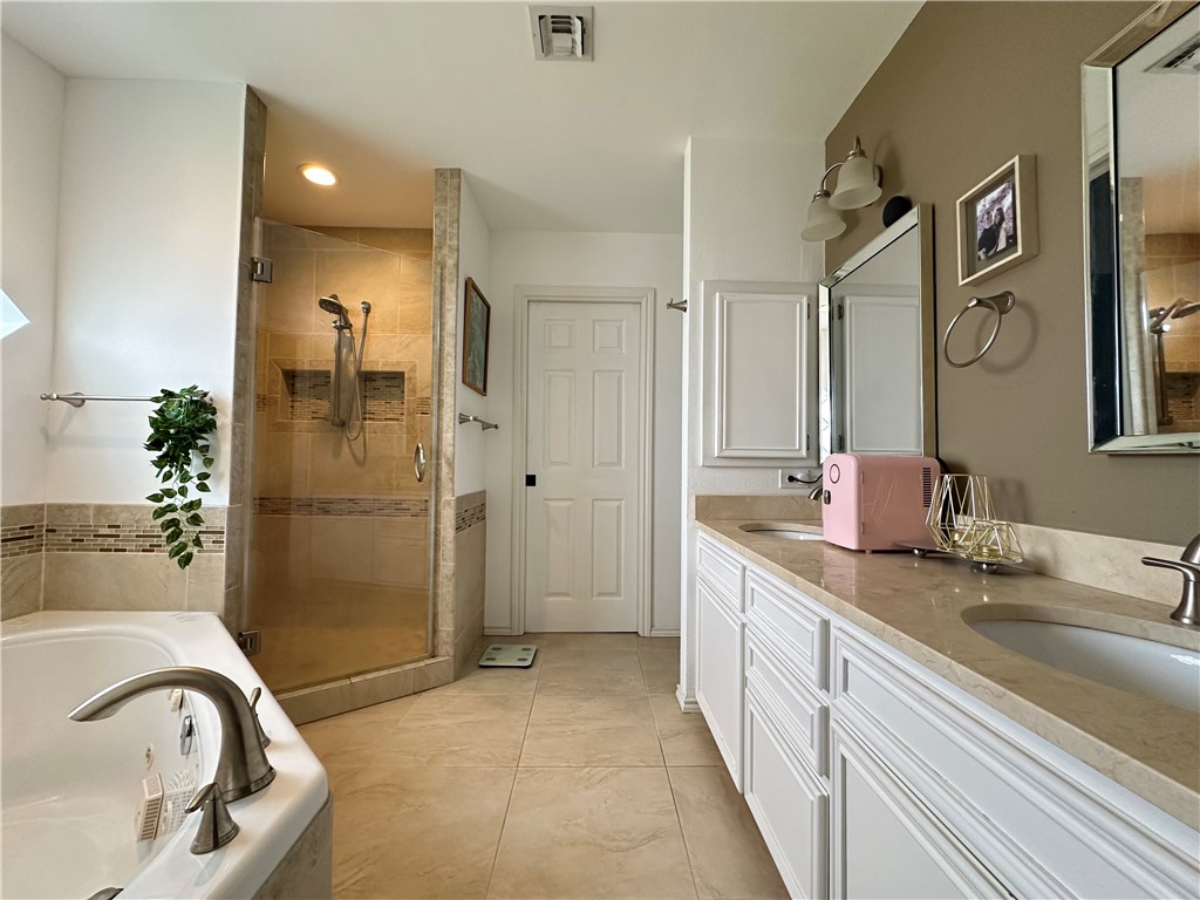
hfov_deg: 102.1
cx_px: 600
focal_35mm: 14
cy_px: 450
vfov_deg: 85.7
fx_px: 485
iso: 320
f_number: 2.2
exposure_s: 1/120
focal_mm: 2.22
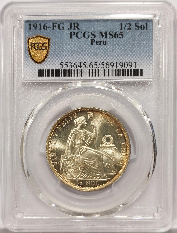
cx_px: 88
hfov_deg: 27.2
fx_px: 366
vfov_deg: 35.4
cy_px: 116
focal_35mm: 54
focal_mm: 5.56
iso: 100
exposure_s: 1/100
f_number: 16
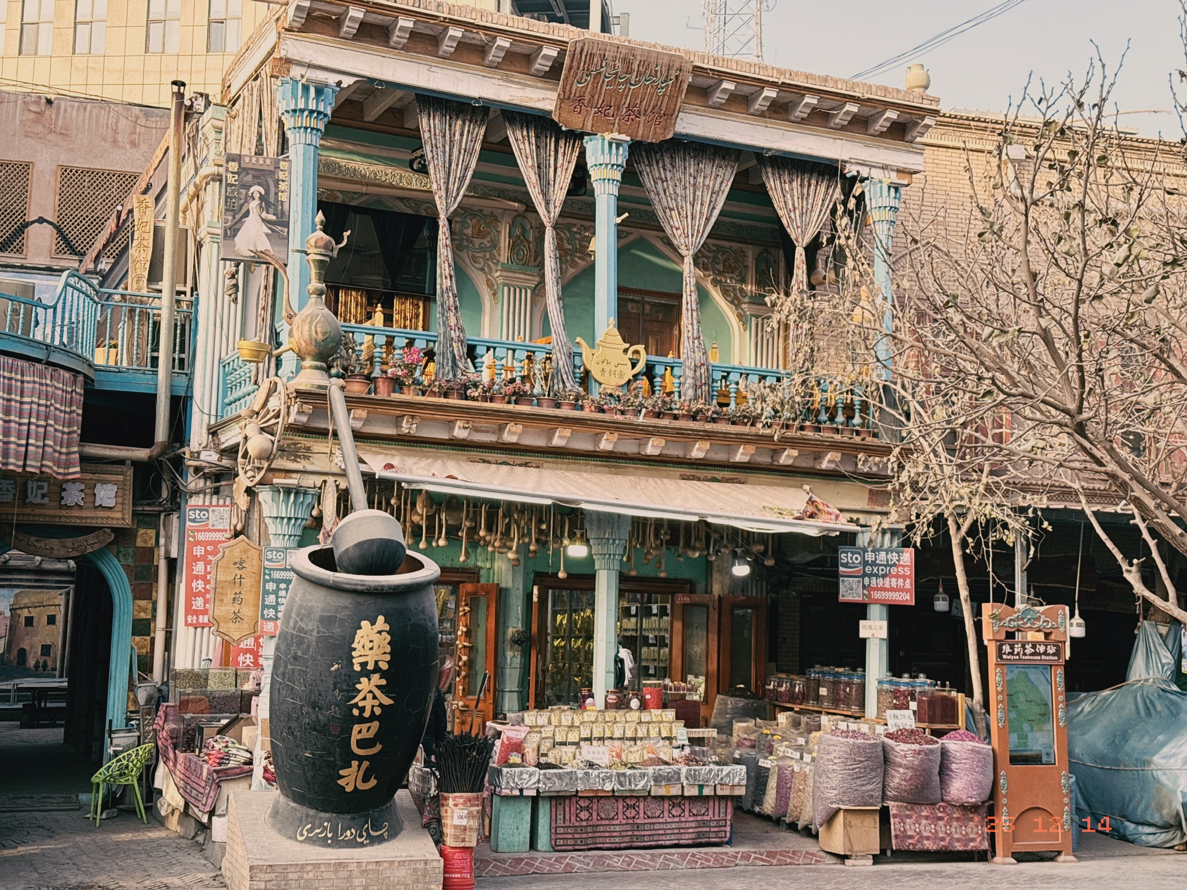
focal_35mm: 48
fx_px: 1646
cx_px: 594
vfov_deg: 30.3
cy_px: 445
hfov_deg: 39.7
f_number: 1.78
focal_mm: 6.76
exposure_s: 1/276
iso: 100
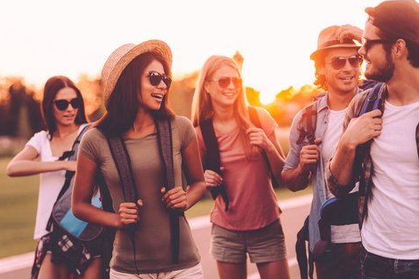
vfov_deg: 12.8
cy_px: 140
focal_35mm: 107
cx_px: 210
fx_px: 1245
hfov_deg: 19.1
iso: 200
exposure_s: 1/250
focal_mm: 105
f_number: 3.2
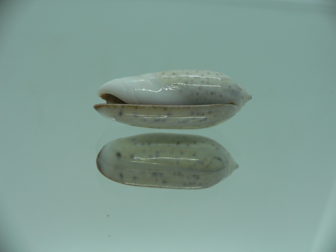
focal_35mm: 35
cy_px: 126
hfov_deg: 52.6
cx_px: 168
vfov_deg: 40.7
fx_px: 340
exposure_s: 1/80
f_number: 2.8
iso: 80
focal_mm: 4.6
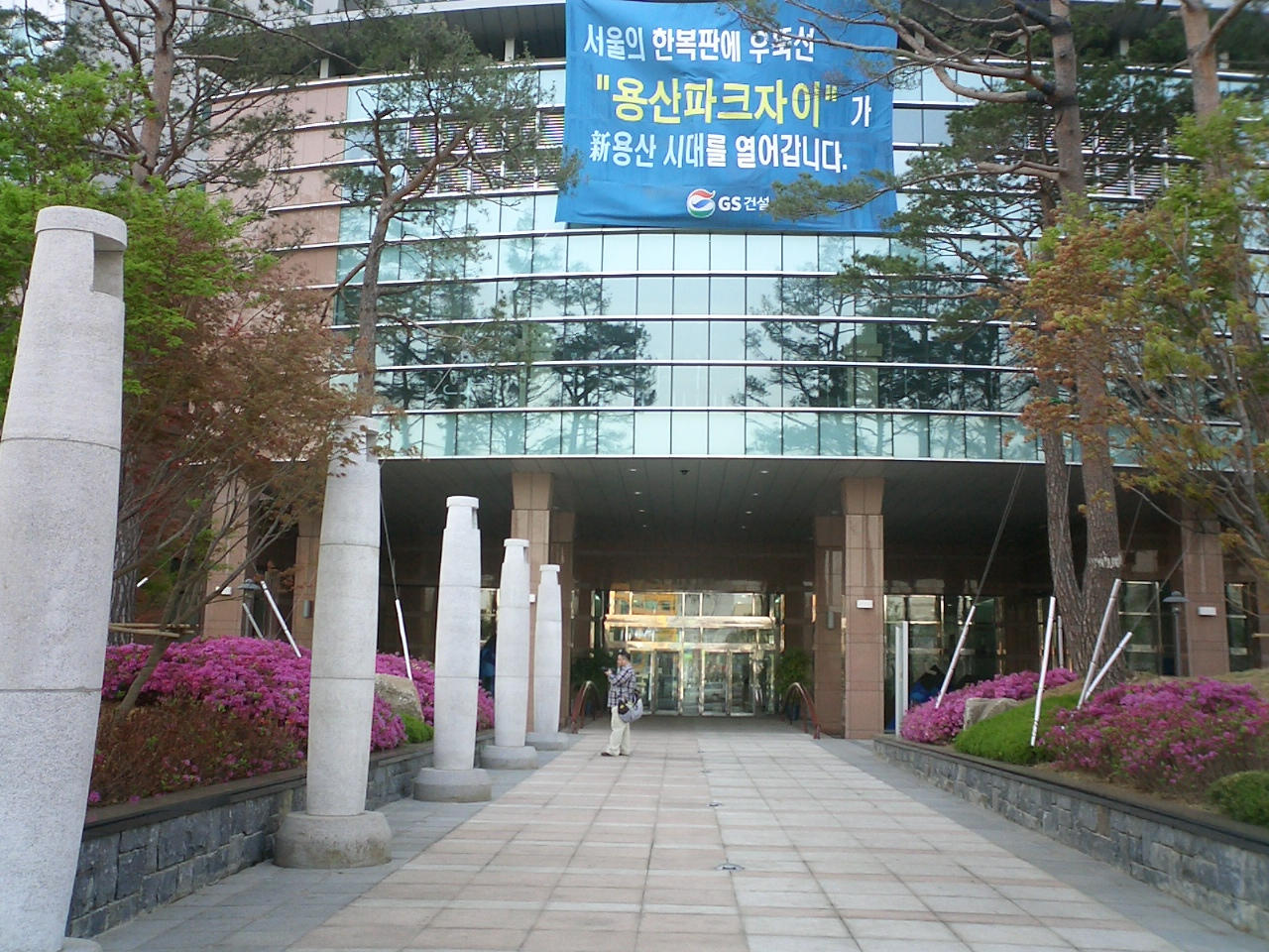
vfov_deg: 38.7
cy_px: 476
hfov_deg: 50.1
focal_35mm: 37
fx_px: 1356
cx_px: 634
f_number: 3.5
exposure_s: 1/60
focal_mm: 5.6
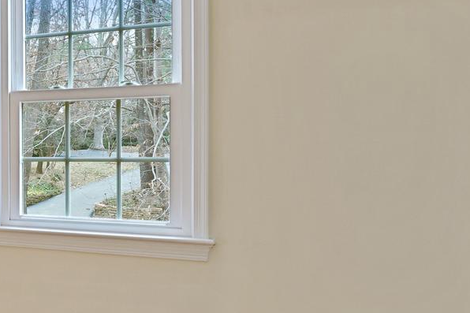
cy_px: 190
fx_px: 718
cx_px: -75
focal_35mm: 55
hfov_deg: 31.2
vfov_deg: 24.6
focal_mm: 16
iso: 100
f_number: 8
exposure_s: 1.6
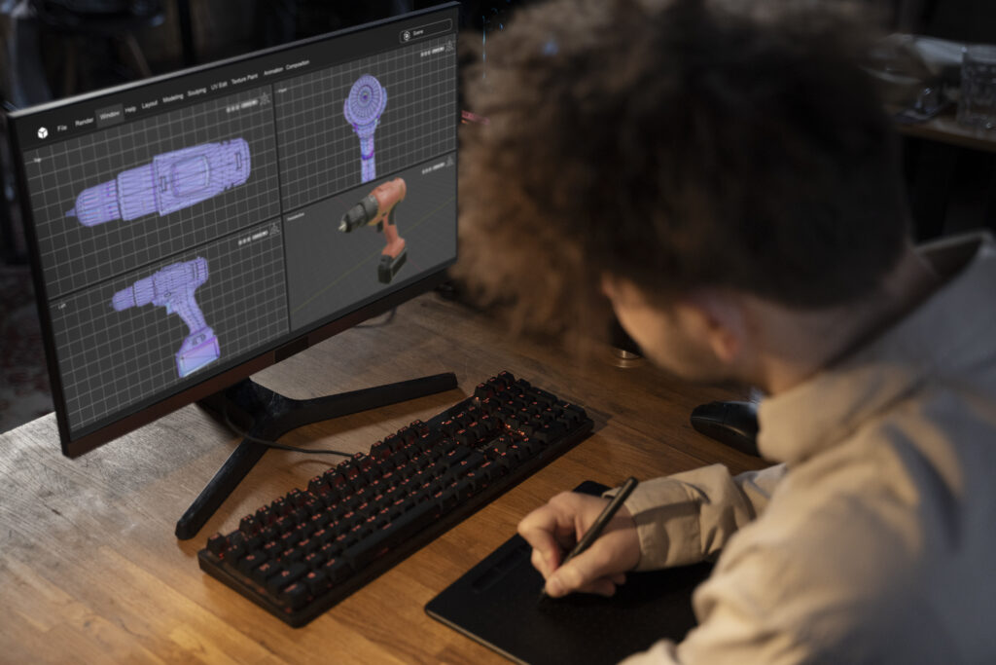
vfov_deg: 29.3
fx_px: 1273
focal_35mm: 46
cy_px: 332
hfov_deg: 42.7
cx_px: 498
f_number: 2.8
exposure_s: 1/160
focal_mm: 46
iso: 1600
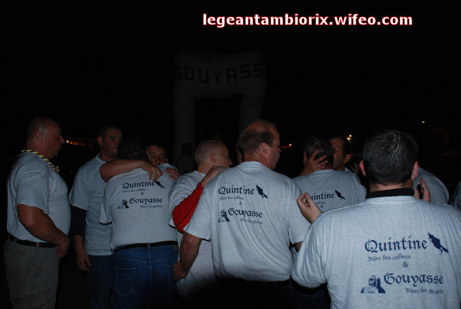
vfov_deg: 43.7
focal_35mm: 30
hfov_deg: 61.9
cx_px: 230
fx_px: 385
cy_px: 154
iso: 200
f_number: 3.8
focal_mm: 20
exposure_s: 1/60
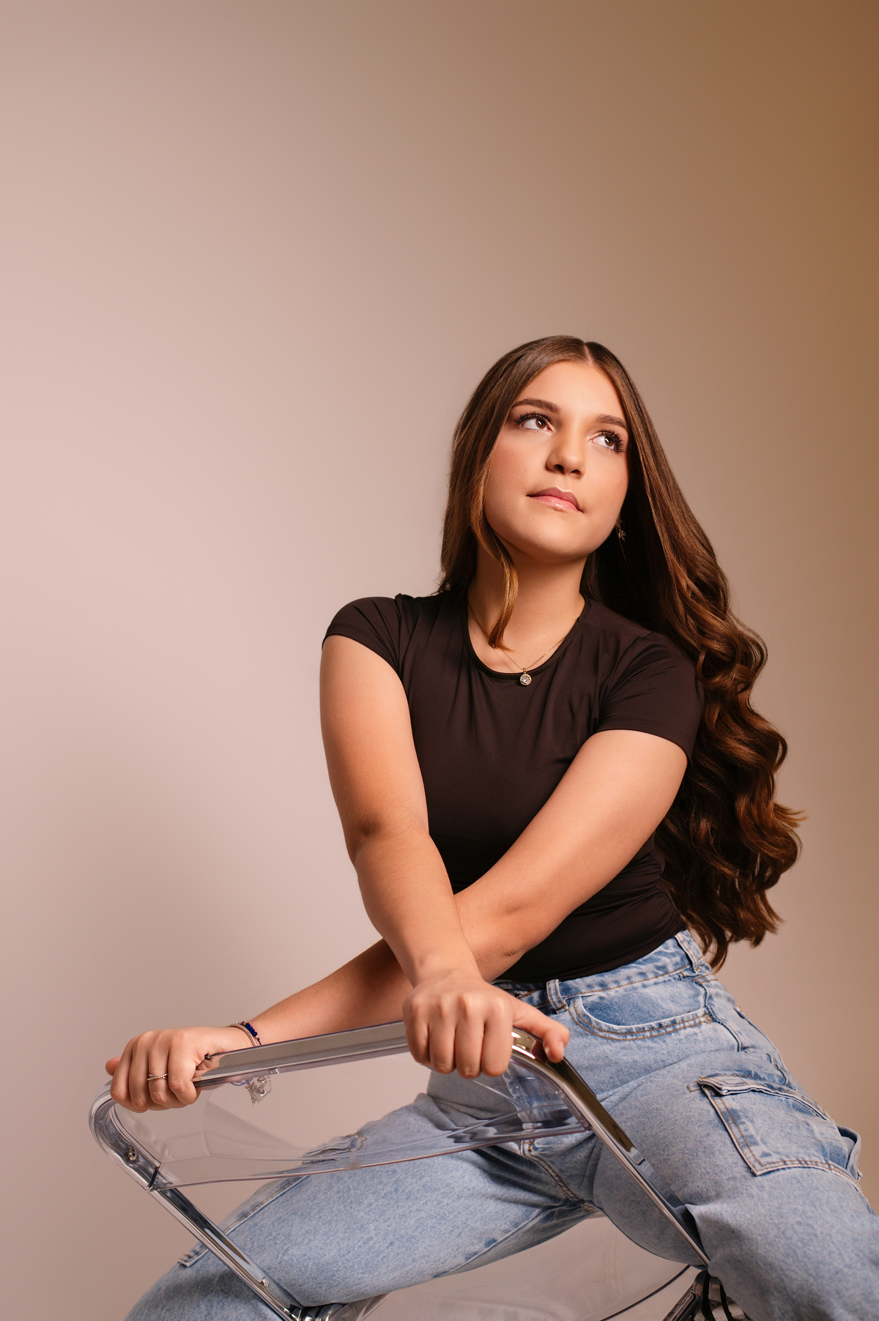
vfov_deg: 39.6
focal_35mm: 50
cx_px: 440
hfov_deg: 27.0
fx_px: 1834
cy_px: 660
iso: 400
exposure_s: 1/200
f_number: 4.5
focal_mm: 50
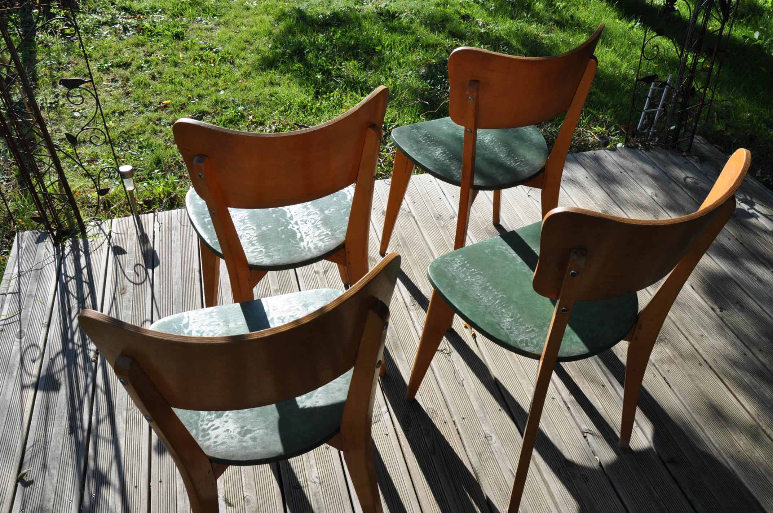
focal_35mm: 32
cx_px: 386
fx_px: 676
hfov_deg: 59.6
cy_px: 256
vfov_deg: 41.6
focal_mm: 21
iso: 250
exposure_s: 1/125
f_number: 13
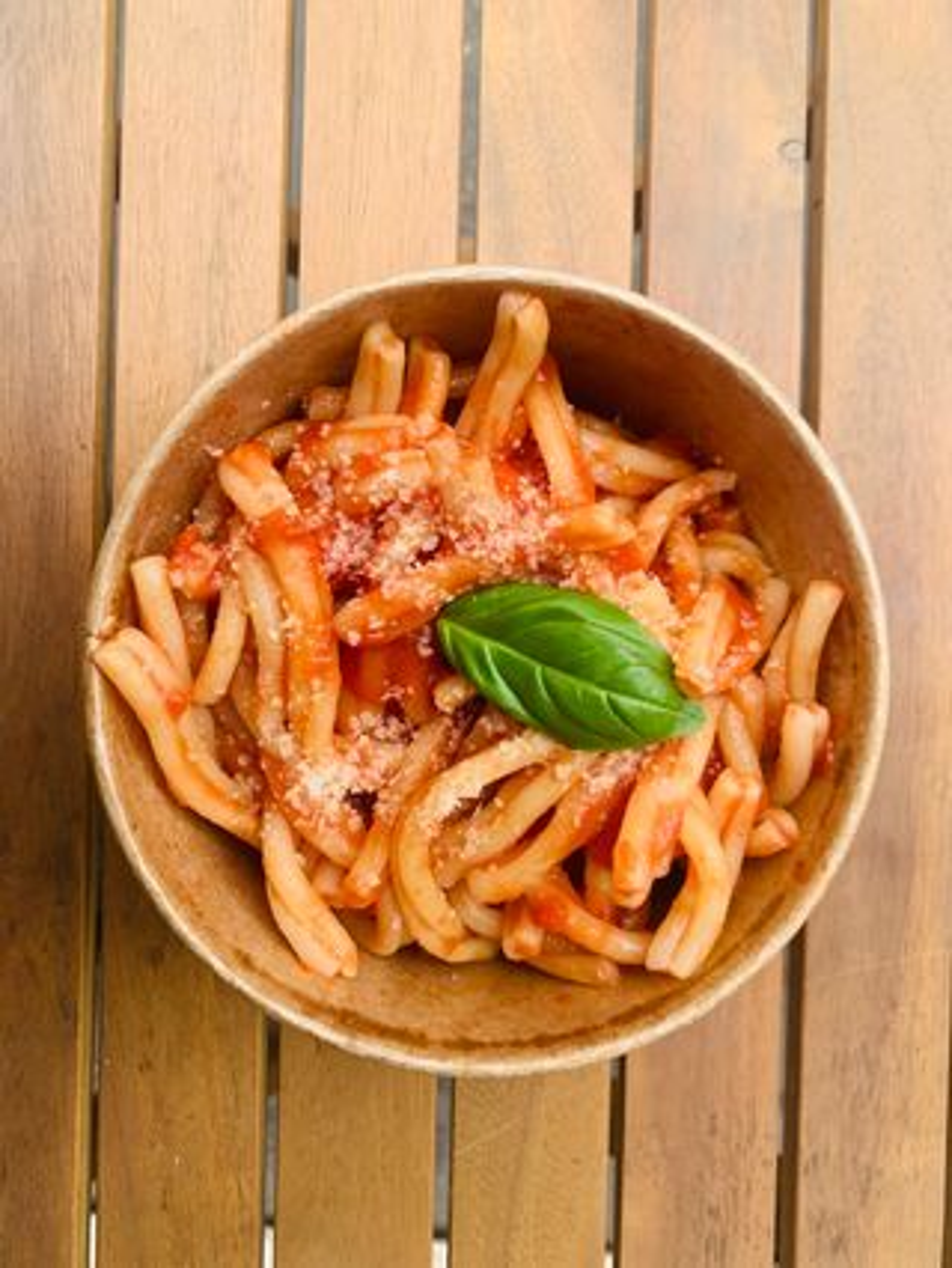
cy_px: 634
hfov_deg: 53.1
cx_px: 476
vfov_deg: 67.3
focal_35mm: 26
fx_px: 952
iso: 25
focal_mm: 4.25
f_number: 1.8
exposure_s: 1/385
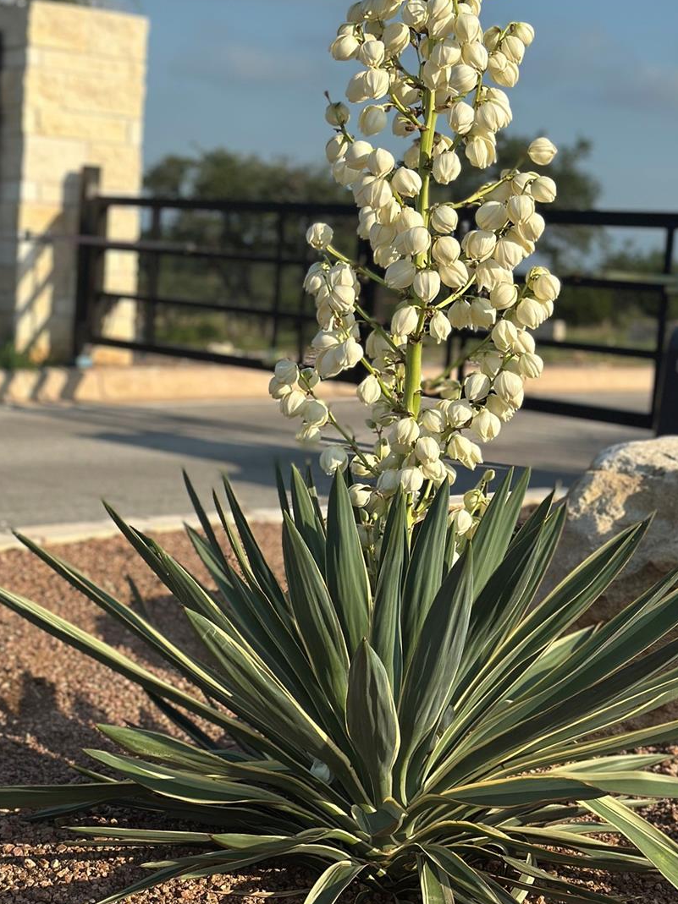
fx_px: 1803
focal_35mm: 69
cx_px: 255
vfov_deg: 28.1
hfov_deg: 21.3
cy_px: 385
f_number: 1.78
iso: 100
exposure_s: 1/5000
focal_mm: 6.86
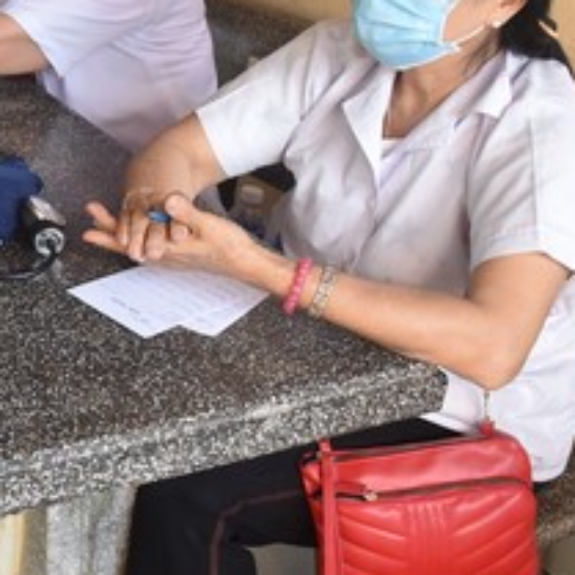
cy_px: 63
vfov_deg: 22.8
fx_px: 1391
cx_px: -88
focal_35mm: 74
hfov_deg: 21.9
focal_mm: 28
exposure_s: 1/200
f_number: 7.1
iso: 2000
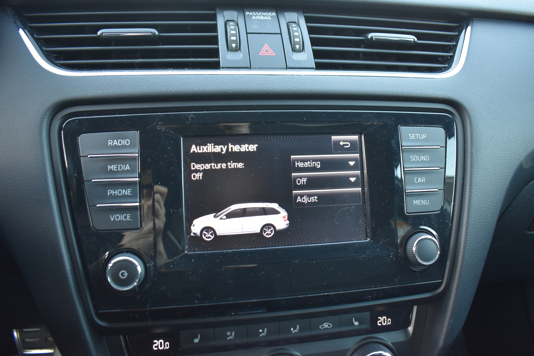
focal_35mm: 27
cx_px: 267
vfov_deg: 47.9
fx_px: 400
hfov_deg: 67.4
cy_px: 178
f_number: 4
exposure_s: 1/60
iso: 800
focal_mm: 18
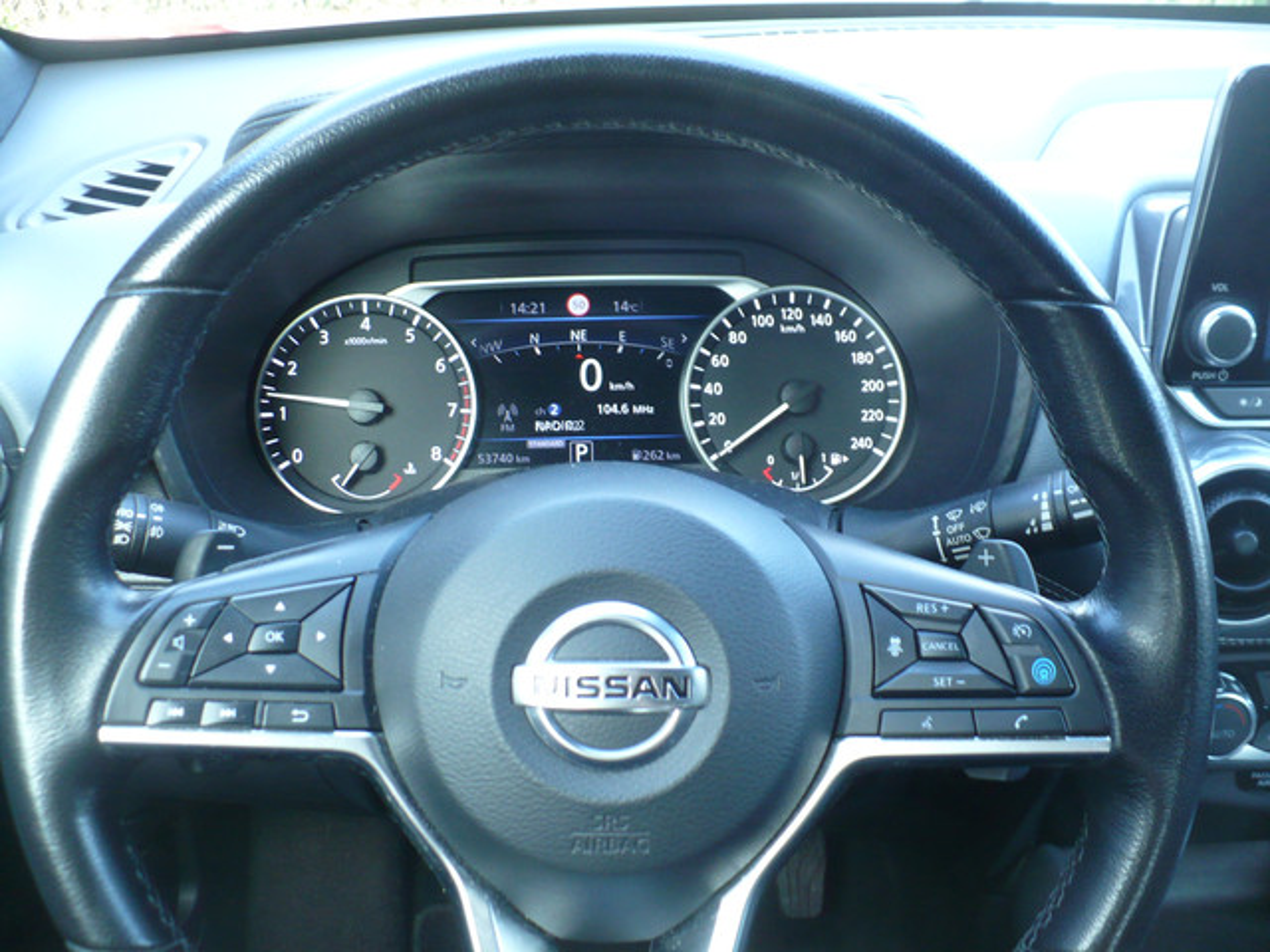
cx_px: 635
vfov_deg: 38.7
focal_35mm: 37
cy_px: 476
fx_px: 1357
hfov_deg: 50.1
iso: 160
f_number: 2.8
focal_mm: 6.1
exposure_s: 1/30
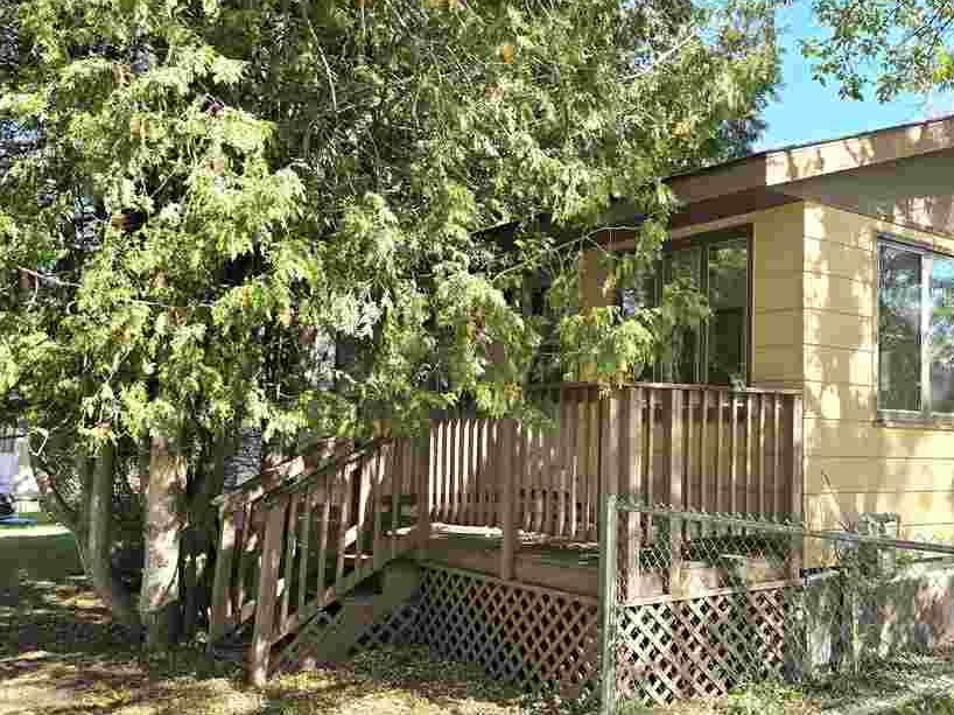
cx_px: 709
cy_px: 325
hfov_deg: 49.4
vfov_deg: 39.6
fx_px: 992
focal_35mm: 36
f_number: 1.7
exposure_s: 1/182
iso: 12
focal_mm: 6.3
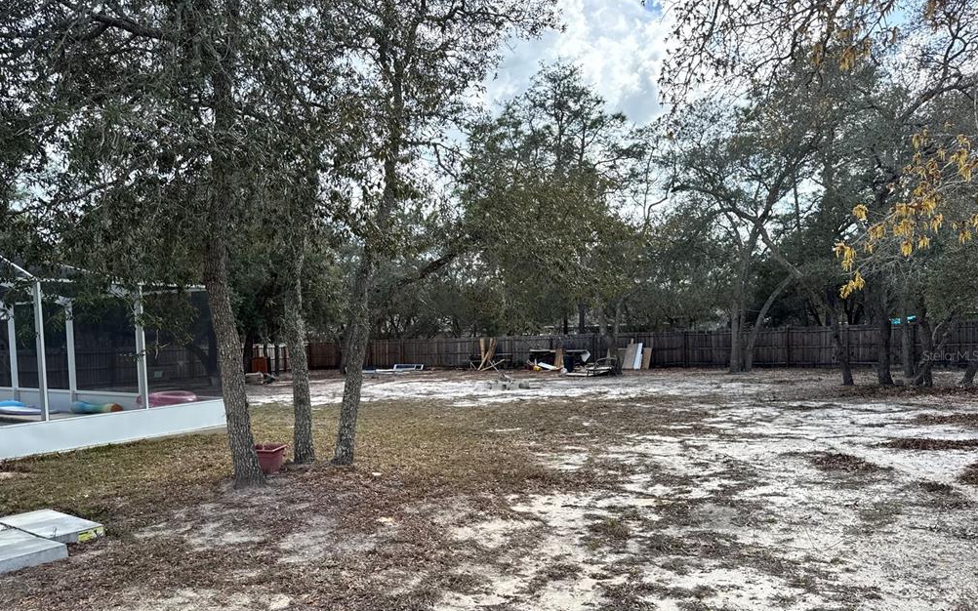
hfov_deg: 70.4
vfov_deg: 47.4
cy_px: 355
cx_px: 482
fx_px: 693
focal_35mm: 26
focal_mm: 6.76
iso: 80
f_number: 1.78
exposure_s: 1/1980
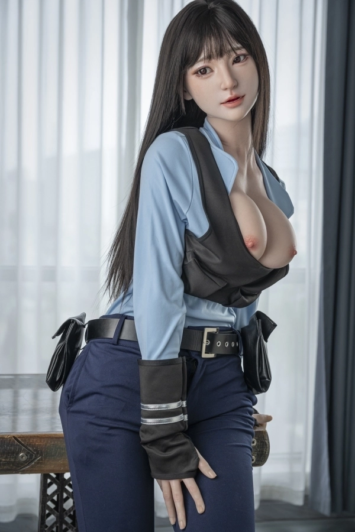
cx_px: 178
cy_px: 266
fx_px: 858
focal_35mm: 58
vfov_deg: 34.5
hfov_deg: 23.4
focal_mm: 58
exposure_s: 1/100
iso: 400
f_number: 5.6
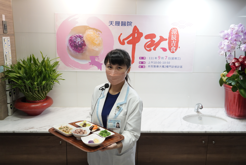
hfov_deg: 57.2
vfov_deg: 40.0
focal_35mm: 33
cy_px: 82
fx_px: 226
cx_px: 123
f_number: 4
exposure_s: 1/100
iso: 800
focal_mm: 22
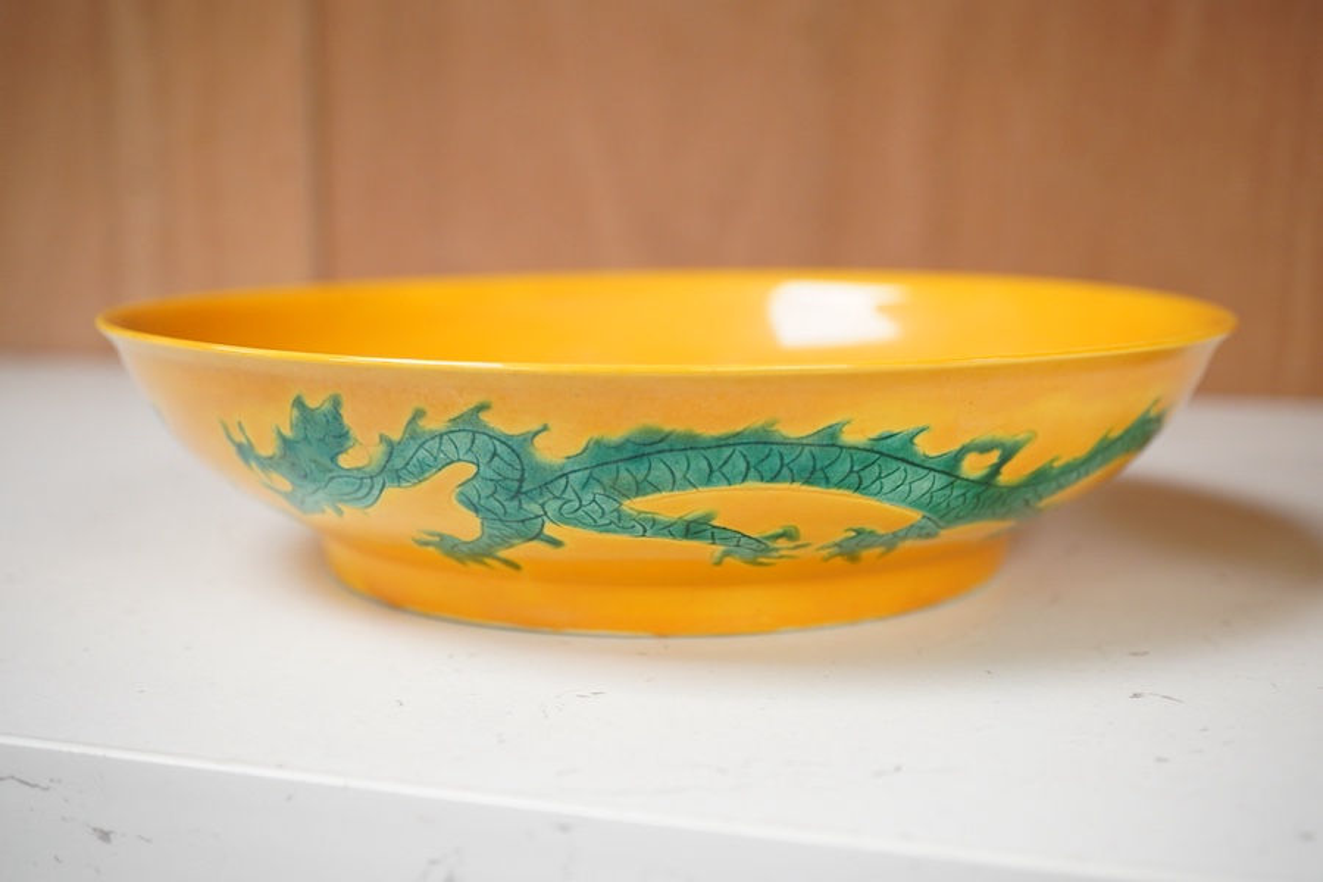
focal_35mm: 45
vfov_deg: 29.9
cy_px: 441
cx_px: 662
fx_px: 1654
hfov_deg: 43.6
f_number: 7.1
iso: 1250
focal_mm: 30
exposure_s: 1/125
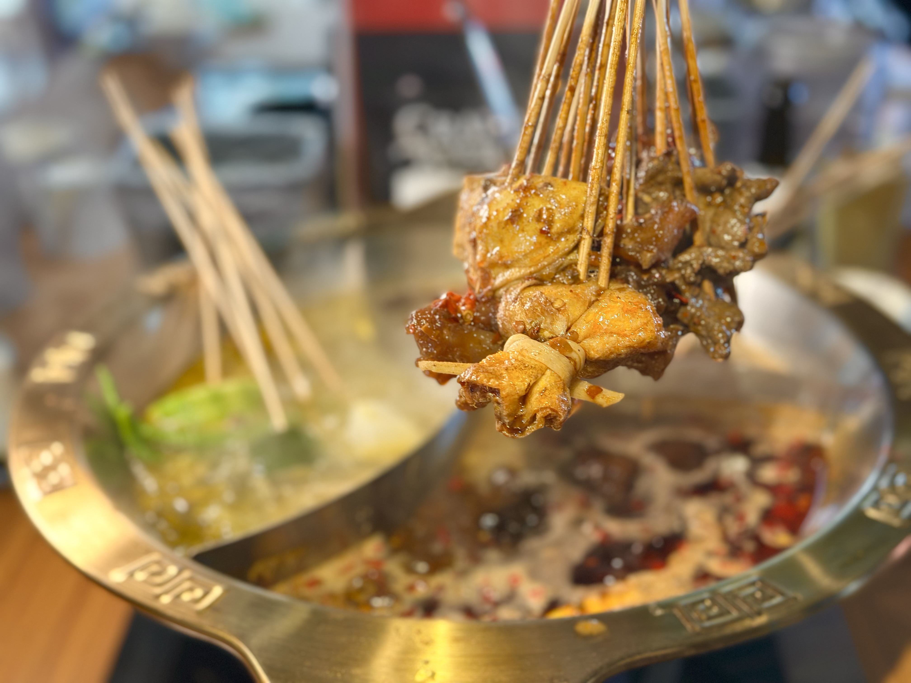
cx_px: 456
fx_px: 1263
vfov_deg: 30.3
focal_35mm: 48
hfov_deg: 39.7
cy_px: 342
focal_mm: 6.86
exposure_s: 1/60
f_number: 1.78
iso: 125
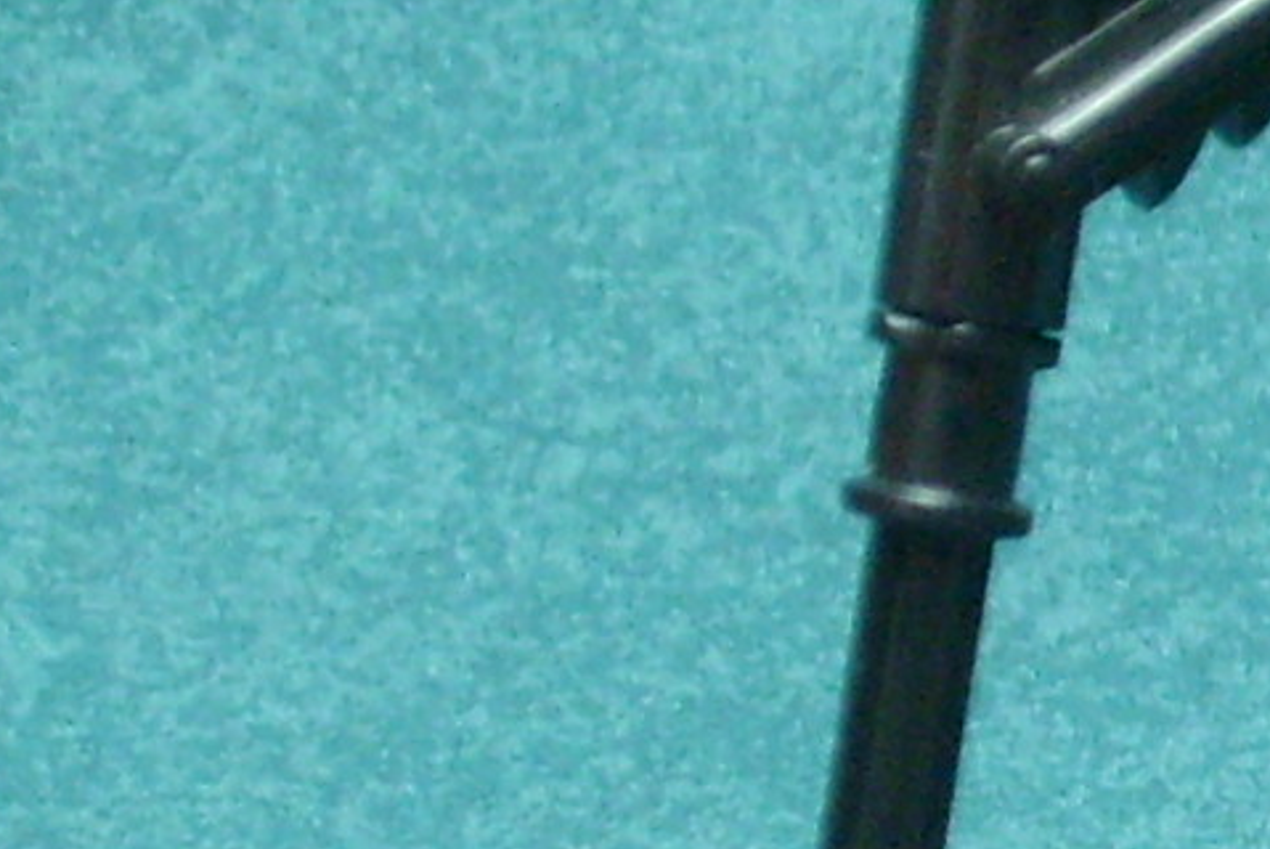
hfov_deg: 5.8
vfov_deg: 4.0
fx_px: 12107
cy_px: 308
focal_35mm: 343
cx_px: 2638
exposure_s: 1/8
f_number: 3.6
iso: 200
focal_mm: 10.3
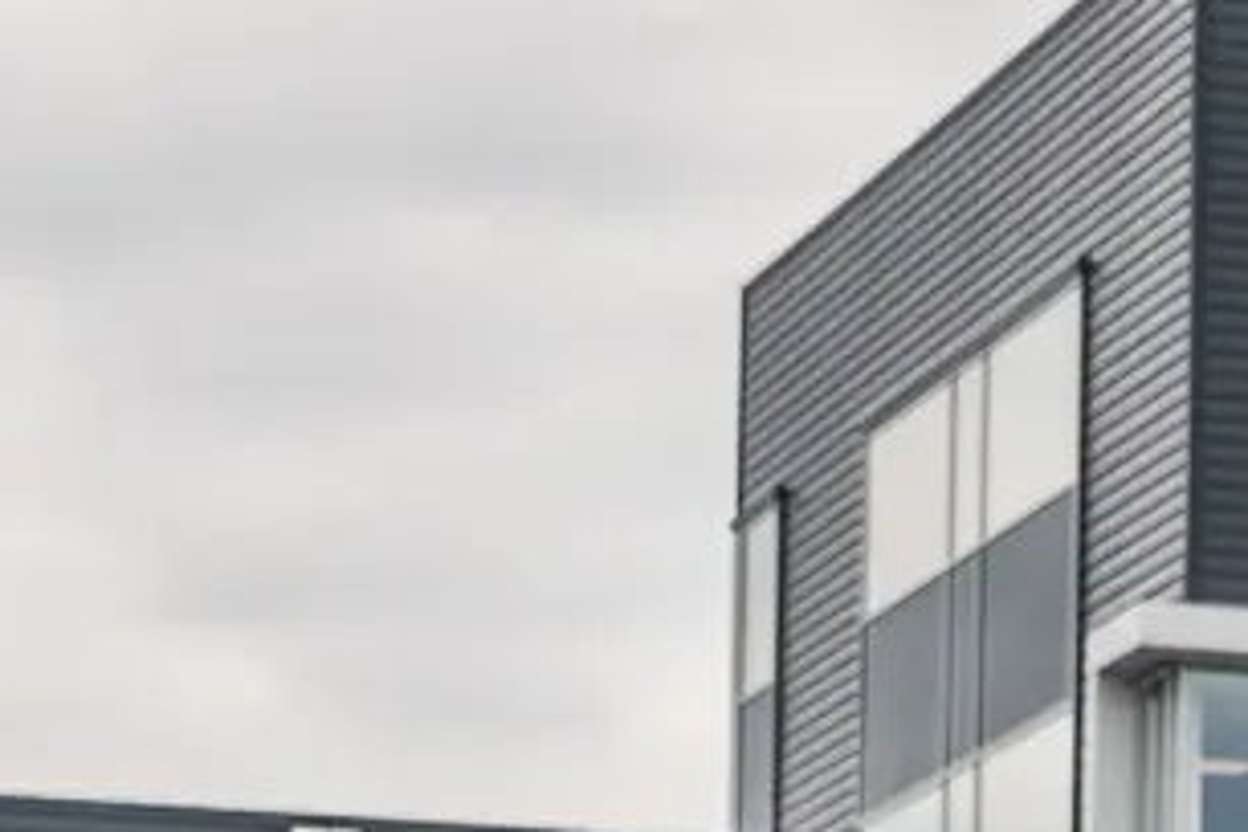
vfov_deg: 6.0
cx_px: 2724
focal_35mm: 226
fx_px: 7834
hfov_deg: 8.5
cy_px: 1370
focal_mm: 36
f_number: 3.2
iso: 100
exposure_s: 1/640
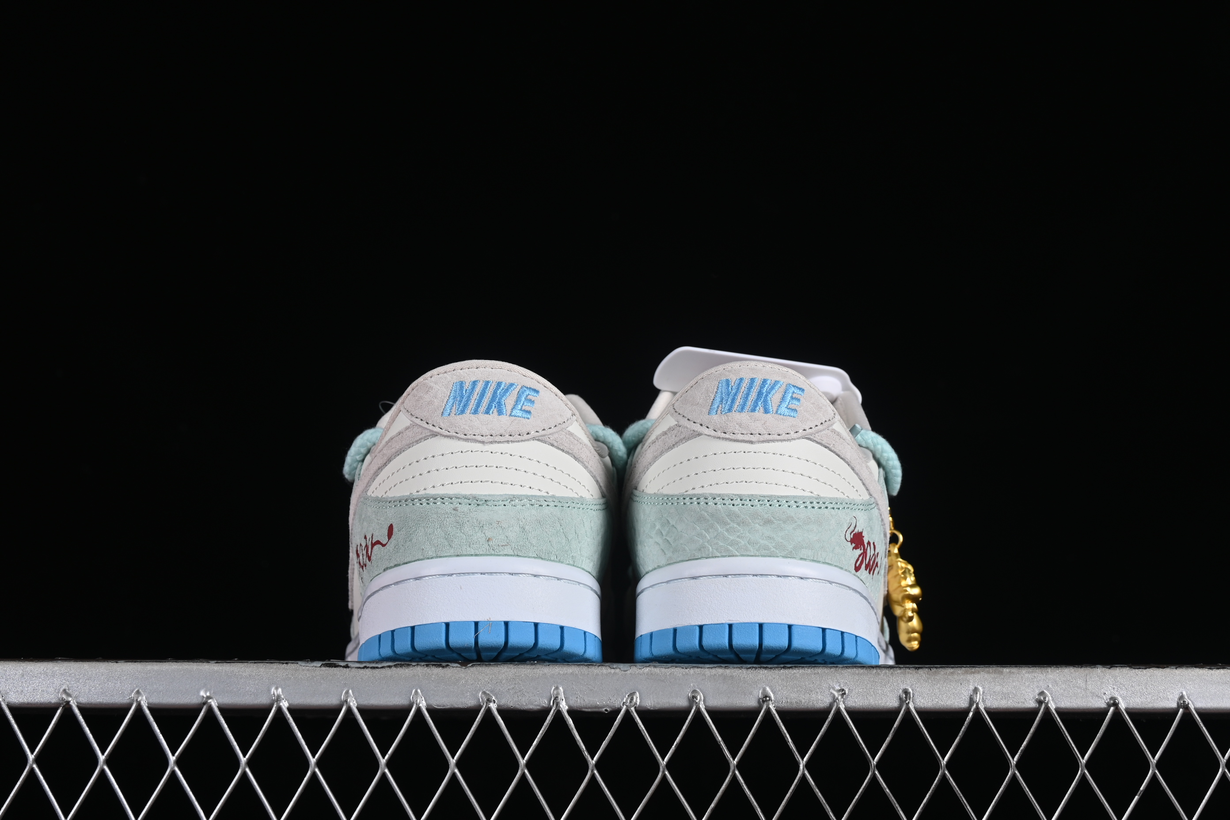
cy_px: 410
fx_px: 2562
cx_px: 615
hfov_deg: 27.0
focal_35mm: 75
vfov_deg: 18.2
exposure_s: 1/80
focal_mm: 50
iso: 160
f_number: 8
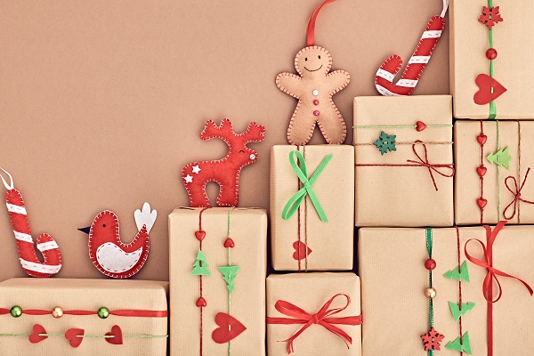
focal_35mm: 85
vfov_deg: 16.1
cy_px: 178
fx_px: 1261
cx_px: 267
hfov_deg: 23.9
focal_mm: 85
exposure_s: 1/250
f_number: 11
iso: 100
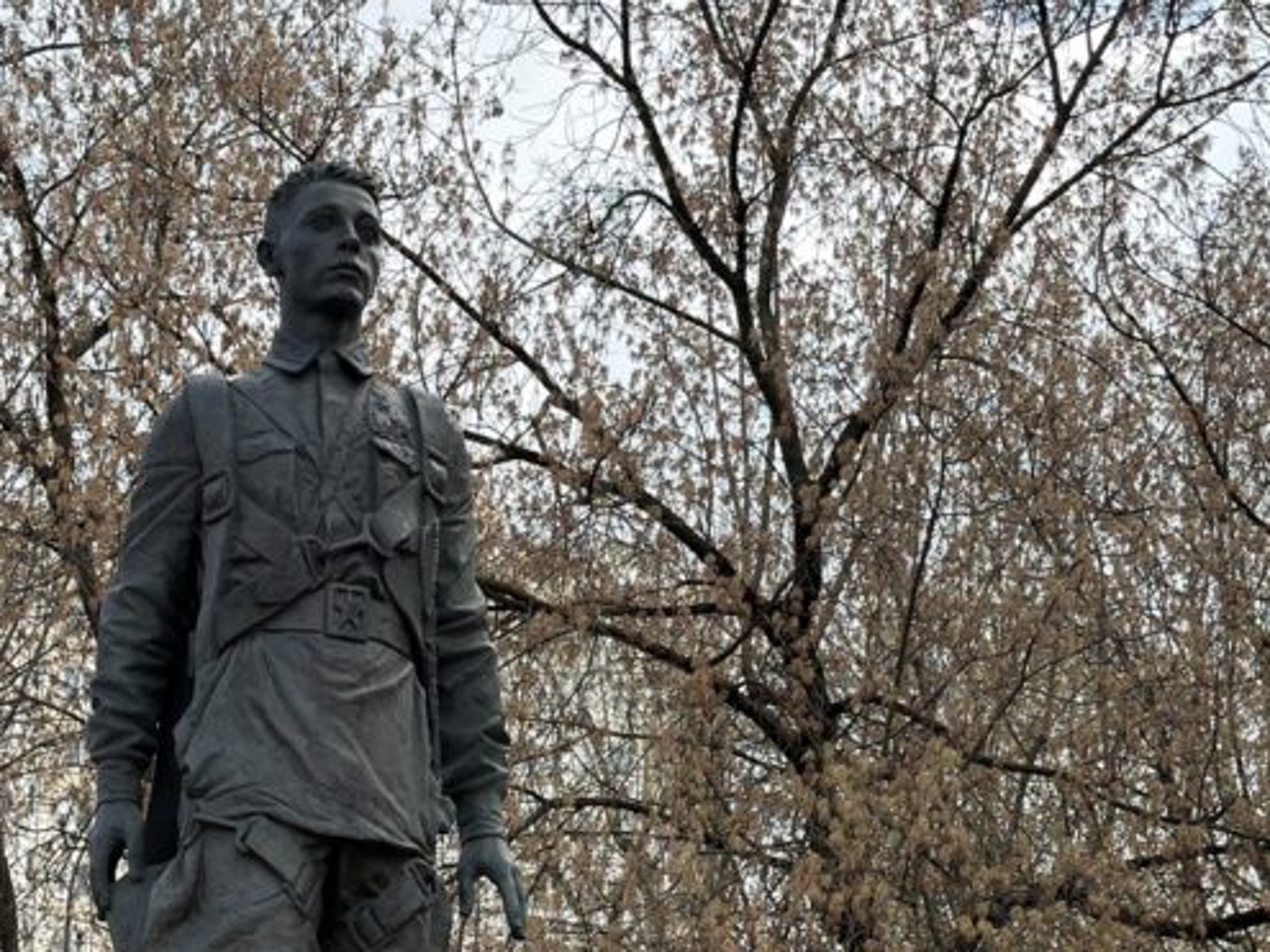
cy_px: 739
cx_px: 357
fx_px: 3264
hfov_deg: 21.9
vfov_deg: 16.5
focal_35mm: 89
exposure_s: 1/2105
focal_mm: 6.76
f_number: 1.78
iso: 80
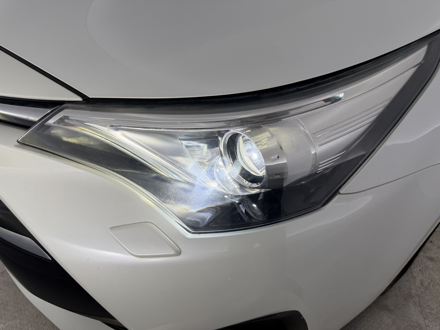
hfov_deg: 71.6
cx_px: 220
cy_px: 165
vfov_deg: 56.8
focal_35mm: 24
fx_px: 305
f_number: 1.78
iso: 100
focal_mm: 6.76
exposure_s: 1/240
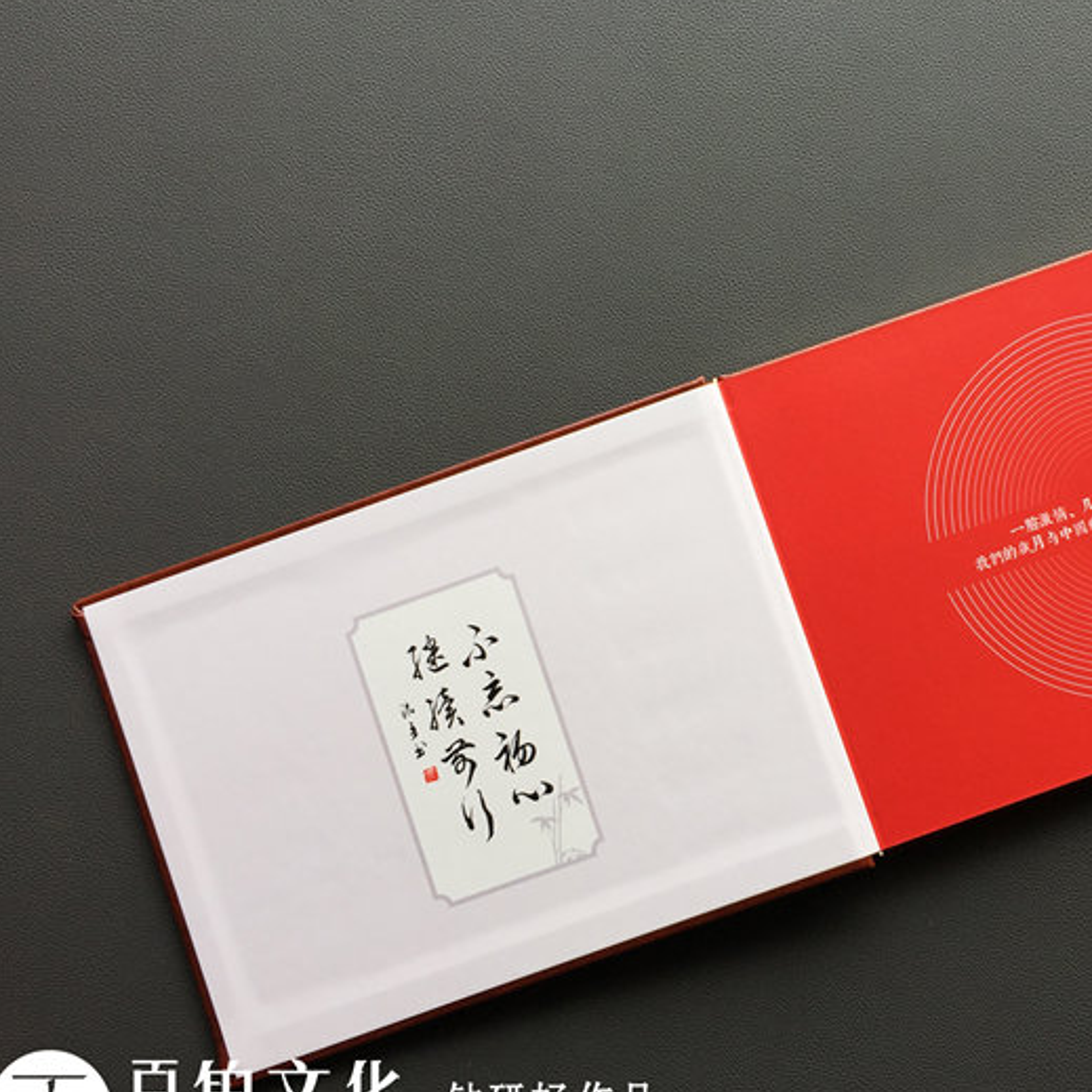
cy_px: 577
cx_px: 781
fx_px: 1392
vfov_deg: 42.8
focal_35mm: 39
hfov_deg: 41.9
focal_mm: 4.15
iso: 32
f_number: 2.2
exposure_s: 1/121
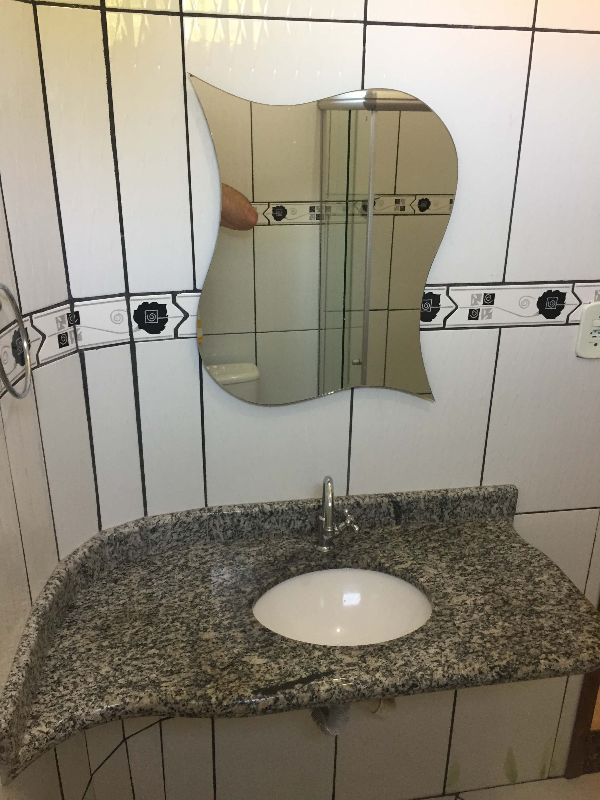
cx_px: 300
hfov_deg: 48.2
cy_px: 400
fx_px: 670
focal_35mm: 29
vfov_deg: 61.7
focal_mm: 4.15
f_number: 2.2
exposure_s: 1/30
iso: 100
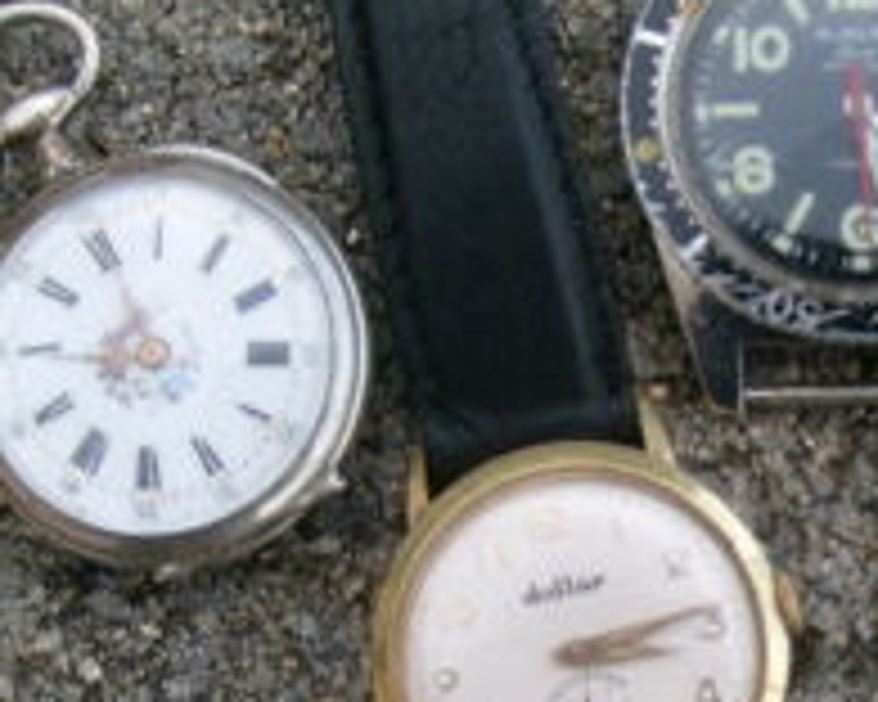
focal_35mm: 84
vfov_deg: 18.1
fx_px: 2183
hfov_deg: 22.4
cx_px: 716
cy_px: 572
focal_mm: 5.8
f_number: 2.8
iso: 80
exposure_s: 1/350
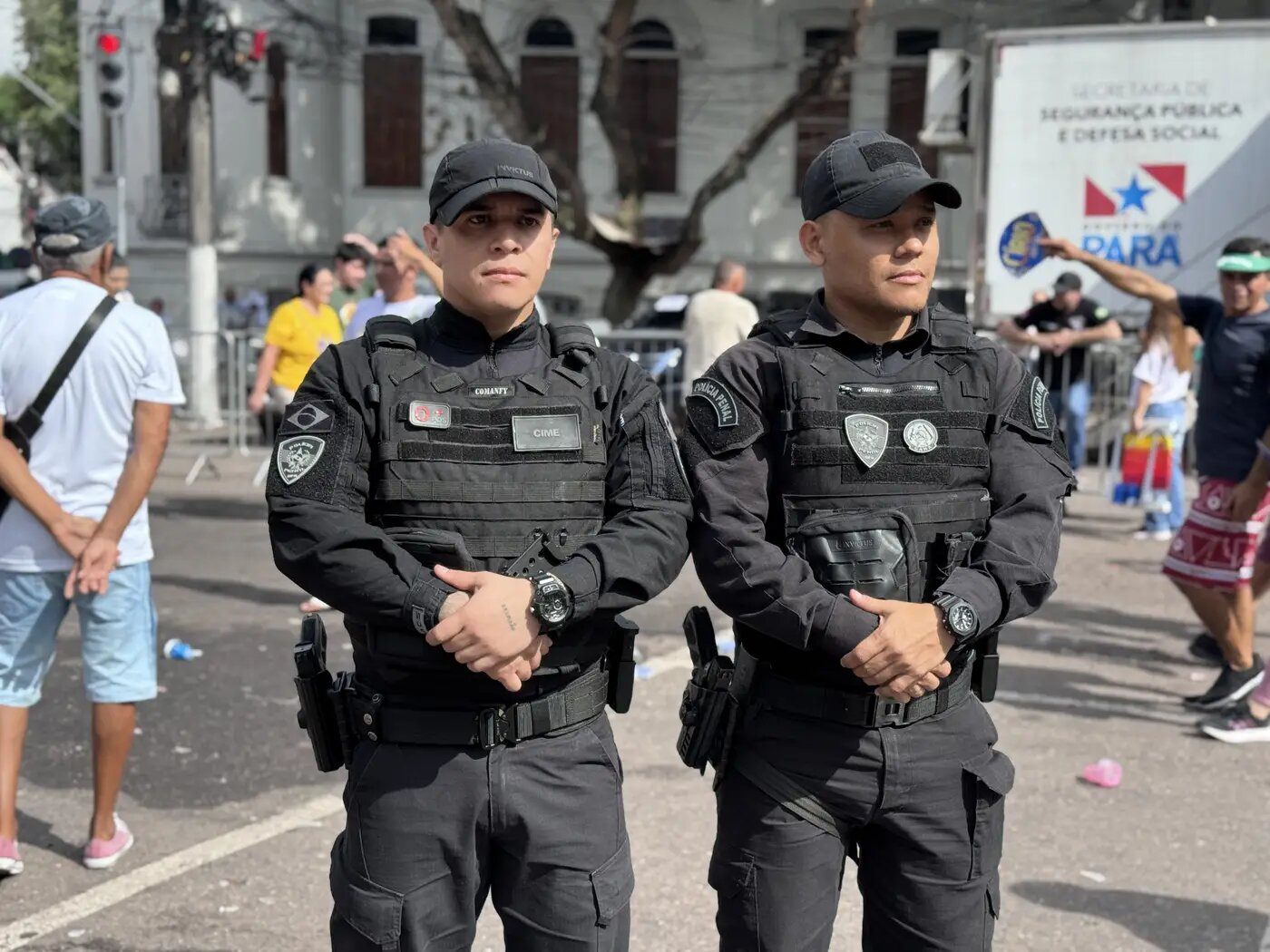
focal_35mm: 48
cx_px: 635
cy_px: 476
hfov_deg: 39.7
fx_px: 1761
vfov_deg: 30.3
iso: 64
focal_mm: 6.76
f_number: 1.78
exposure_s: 1/1923
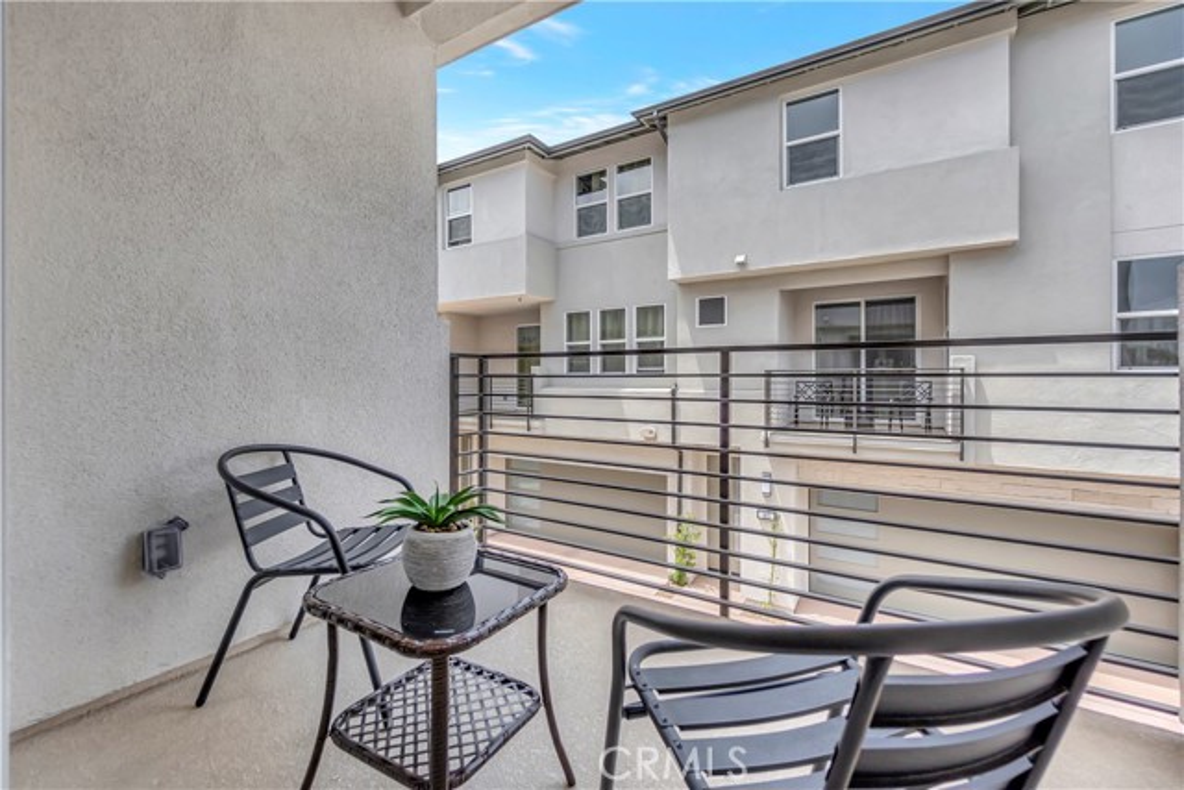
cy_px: 395
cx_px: 592
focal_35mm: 15
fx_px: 493
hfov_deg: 100.4
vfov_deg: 77.4
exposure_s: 1/320
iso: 100
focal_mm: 10
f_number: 5.6
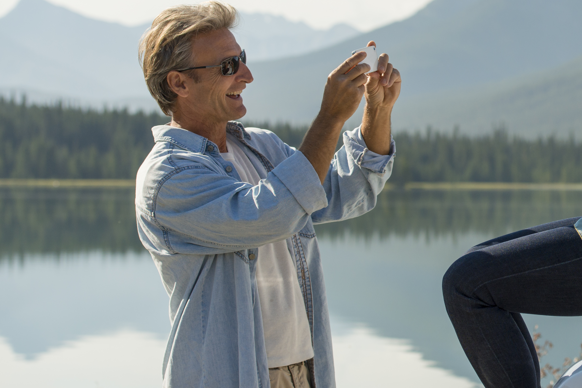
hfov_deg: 12.9
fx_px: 2539
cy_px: 150
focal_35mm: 157
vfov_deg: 8.7
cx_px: 626
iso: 160
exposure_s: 1/1600
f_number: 5
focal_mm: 70
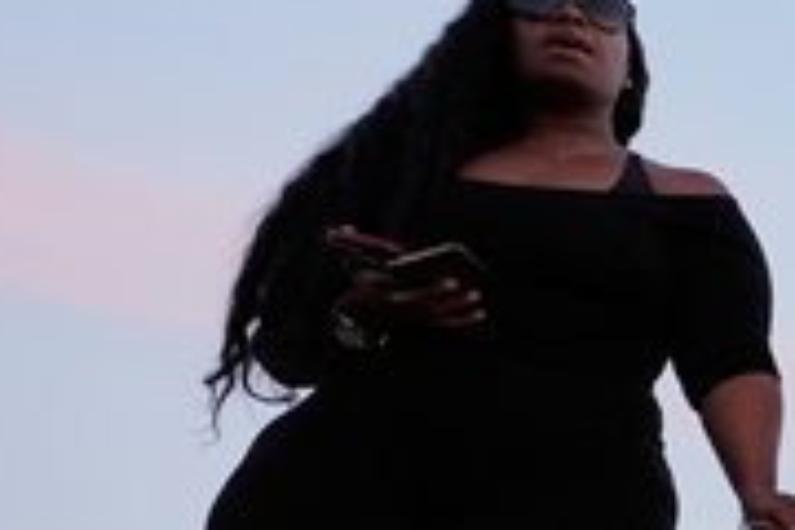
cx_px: 1912
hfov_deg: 14.5
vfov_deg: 14.9
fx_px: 2009
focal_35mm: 91
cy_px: 468
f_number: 2.8
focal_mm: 16
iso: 250
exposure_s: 1/80
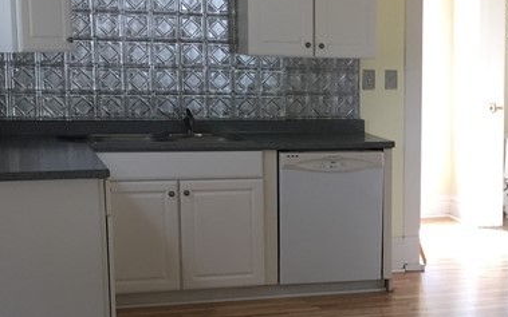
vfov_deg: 15.6
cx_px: 515
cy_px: 258
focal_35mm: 83
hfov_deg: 23.8
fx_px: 1149
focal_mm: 4.15
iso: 32
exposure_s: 1/30
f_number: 2.2
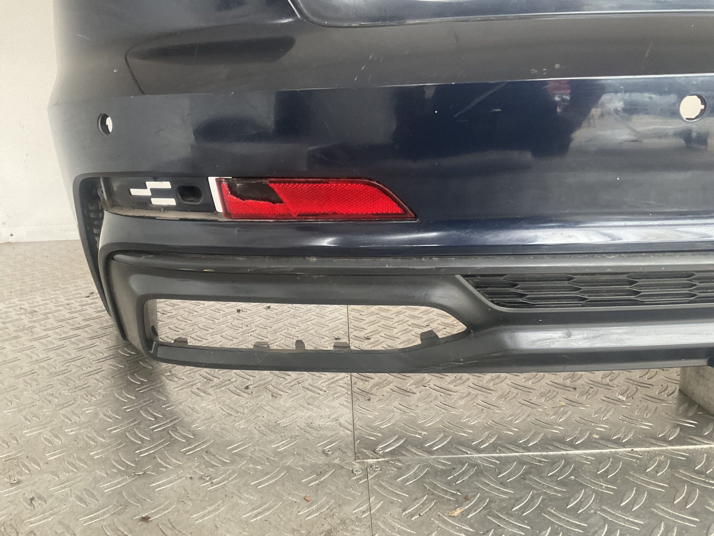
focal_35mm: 29
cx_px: 357
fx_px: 598
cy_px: 268
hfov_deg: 61.7
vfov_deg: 48.2
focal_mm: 3
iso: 100
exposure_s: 1/50
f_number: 1.8
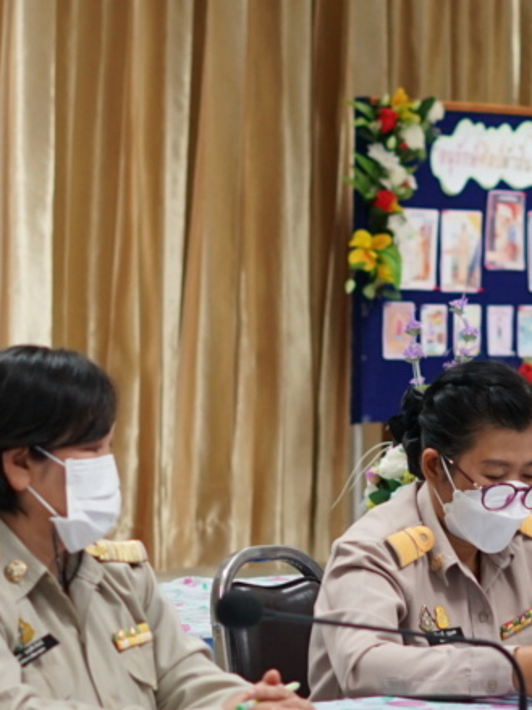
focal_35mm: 177
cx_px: 440
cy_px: 395
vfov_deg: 11.2
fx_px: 3629
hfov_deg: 8.4
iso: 400
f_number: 2.2
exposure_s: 1/125
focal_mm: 50
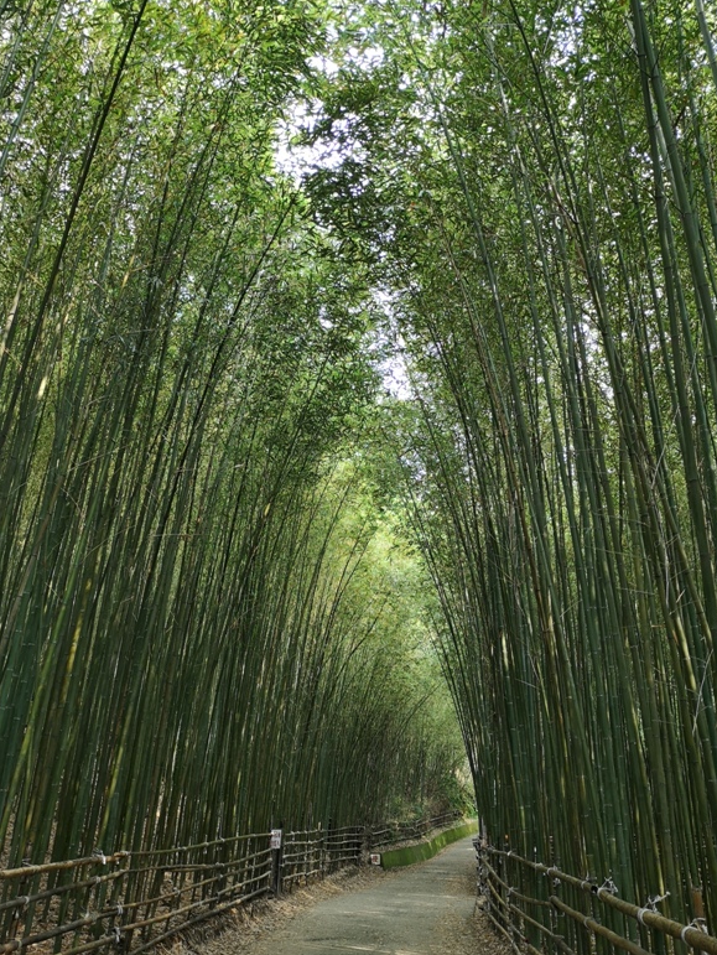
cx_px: 362
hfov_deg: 49.8
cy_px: 466
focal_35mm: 28
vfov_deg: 63.4
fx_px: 773
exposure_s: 1/60
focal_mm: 3.95
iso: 80
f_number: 1.8
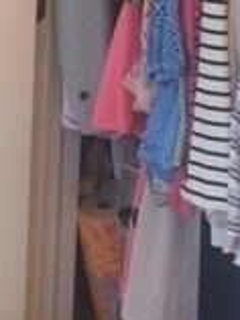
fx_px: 1089
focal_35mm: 118
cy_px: -82
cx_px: 49
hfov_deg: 12.5
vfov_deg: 15.9
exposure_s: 1/30
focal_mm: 4.15
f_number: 2.2
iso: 160
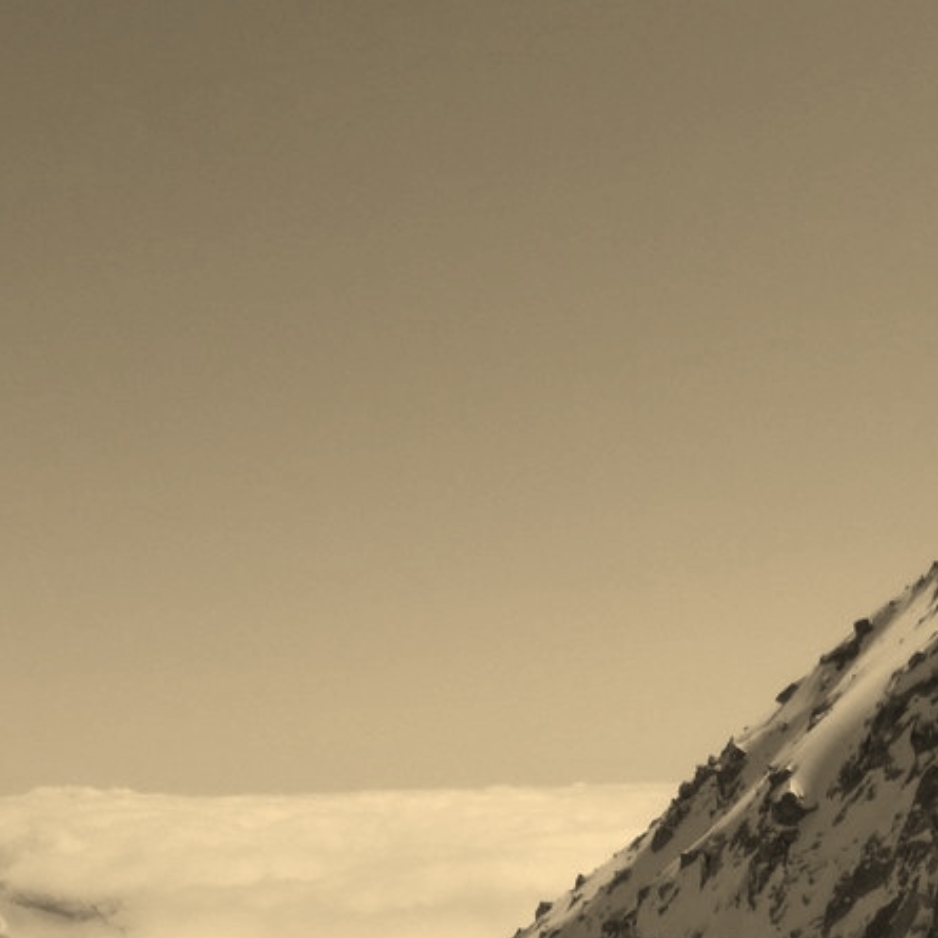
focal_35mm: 96
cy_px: 1048
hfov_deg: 17.9
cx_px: 830
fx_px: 2943
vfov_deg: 17.5
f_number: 6.3
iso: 100
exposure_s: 1/2000
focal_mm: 5.4
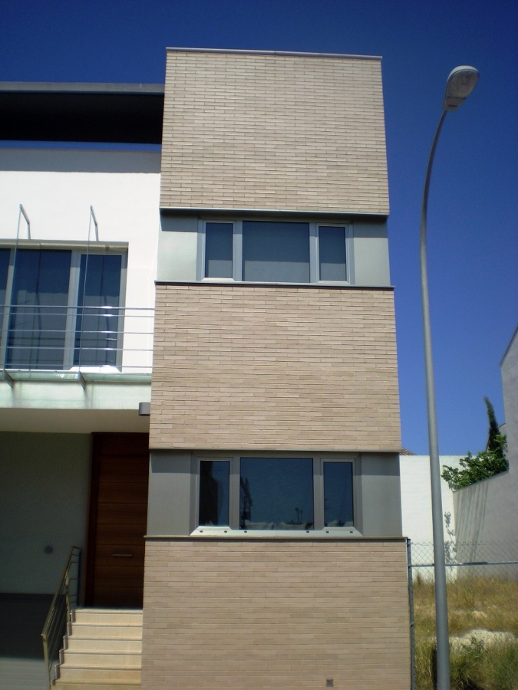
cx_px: 259
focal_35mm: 38
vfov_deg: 49.0
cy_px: 345
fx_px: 758
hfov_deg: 37.7
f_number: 4.6
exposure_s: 1/672
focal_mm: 6.3
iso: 50
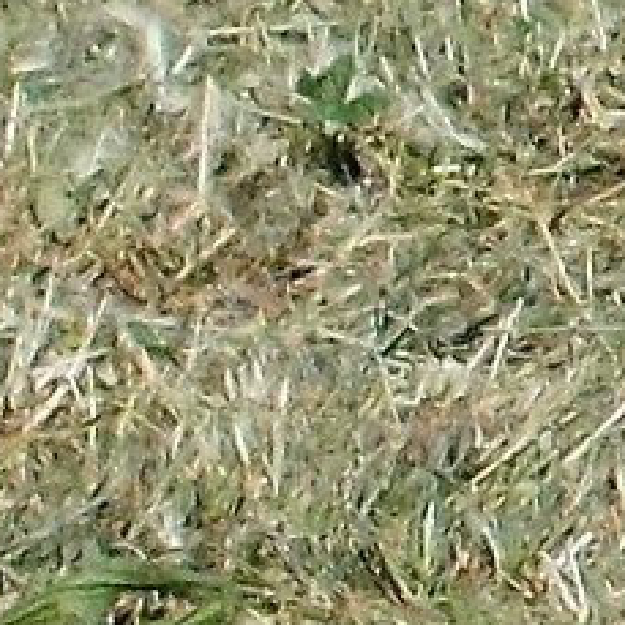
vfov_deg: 2.5
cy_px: -79
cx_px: 2978
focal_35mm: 703
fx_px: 14360
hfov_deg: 2.4
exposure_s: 1/500
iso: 100
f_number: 5.8
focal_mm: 13.5
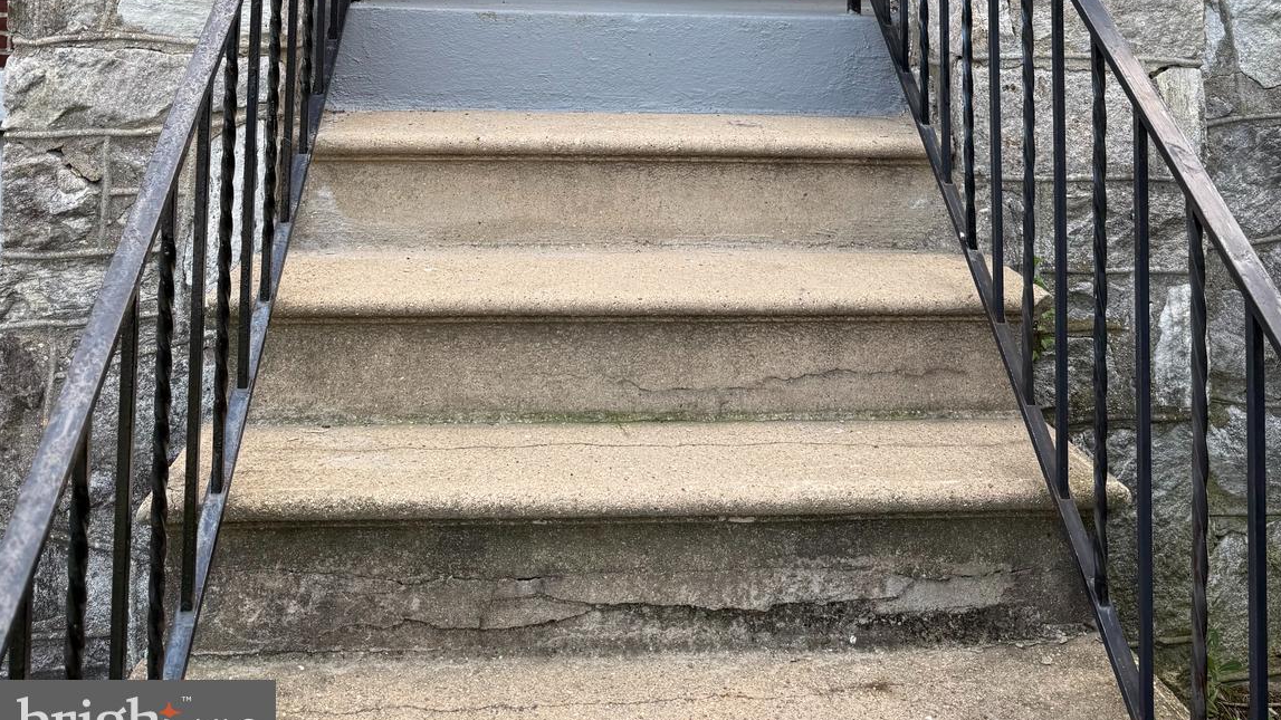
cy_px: -86
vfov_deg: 30.0
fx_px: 1189
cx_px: 640
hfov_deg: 56.6
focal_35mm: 35
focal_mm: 6.76
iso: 80
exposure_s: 1/757
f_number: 1.78
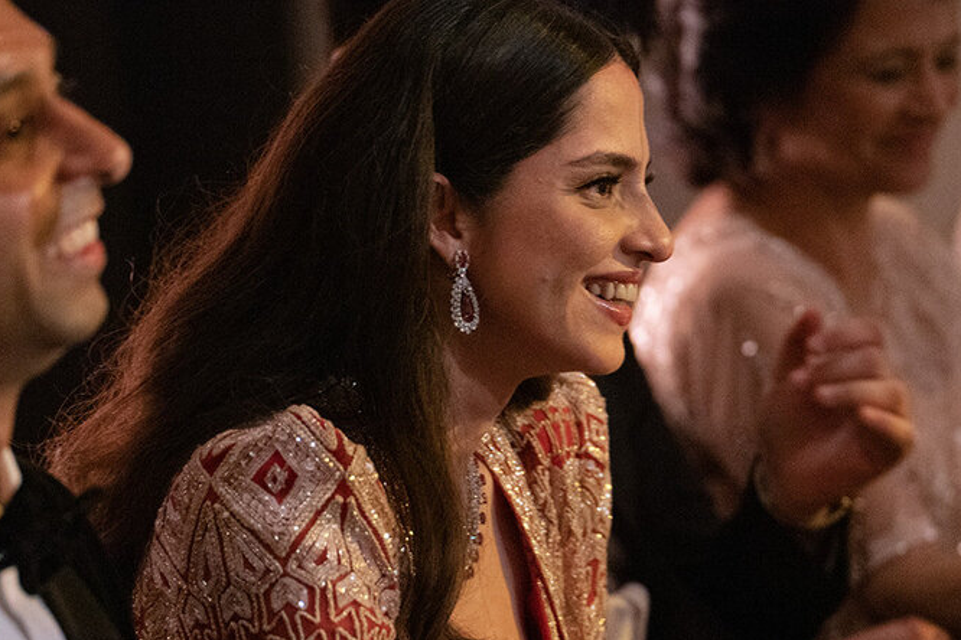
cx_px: 421
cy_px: 438
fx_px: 7073
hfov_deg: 7.8
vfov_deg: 5.2
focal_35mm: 265
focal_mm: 147
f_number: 2.8
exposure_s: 1/200
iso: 5000
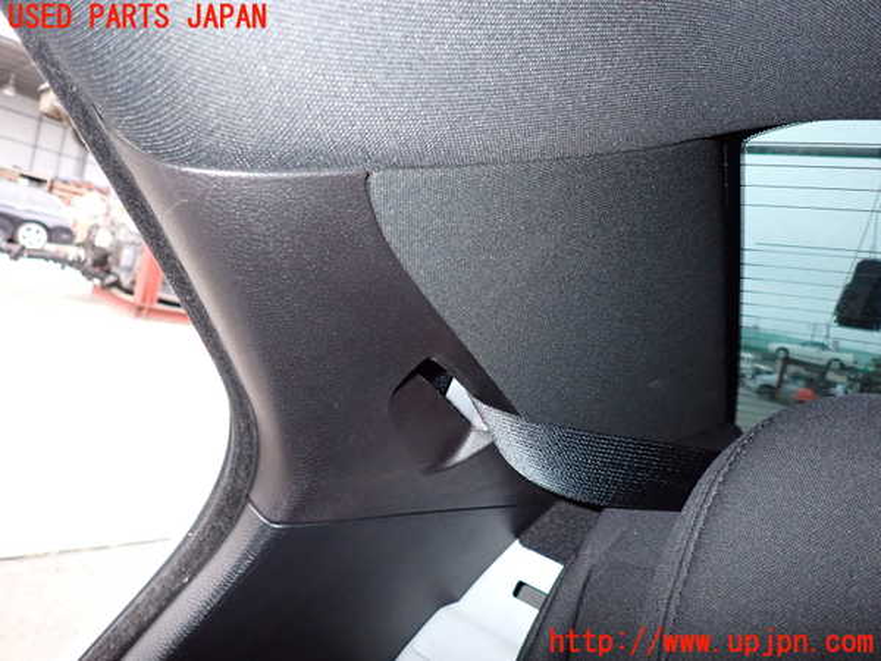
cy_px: 330
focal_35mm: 25
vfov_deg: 54.9
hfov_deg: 69.4
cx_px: 440
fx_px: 636
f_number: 5.6
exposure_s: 1/30
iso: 800
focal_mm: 4.5
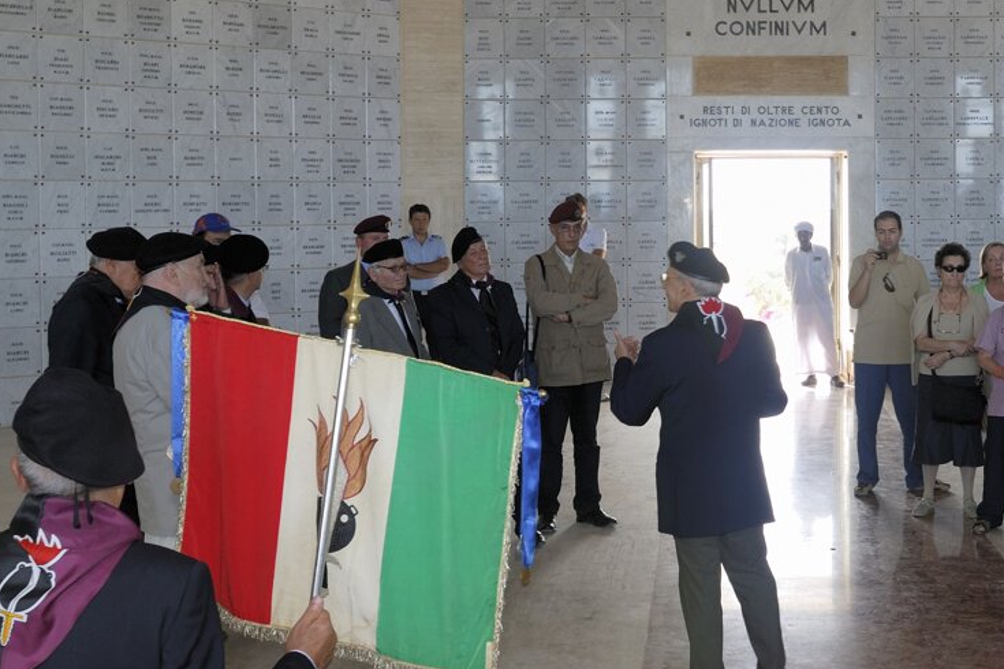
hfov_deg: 33.0
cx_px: 713
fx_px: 1668
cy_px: 442
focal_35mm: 60
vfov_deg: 22.6
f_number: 6.3
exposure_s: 1/20
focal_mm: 25
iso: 100
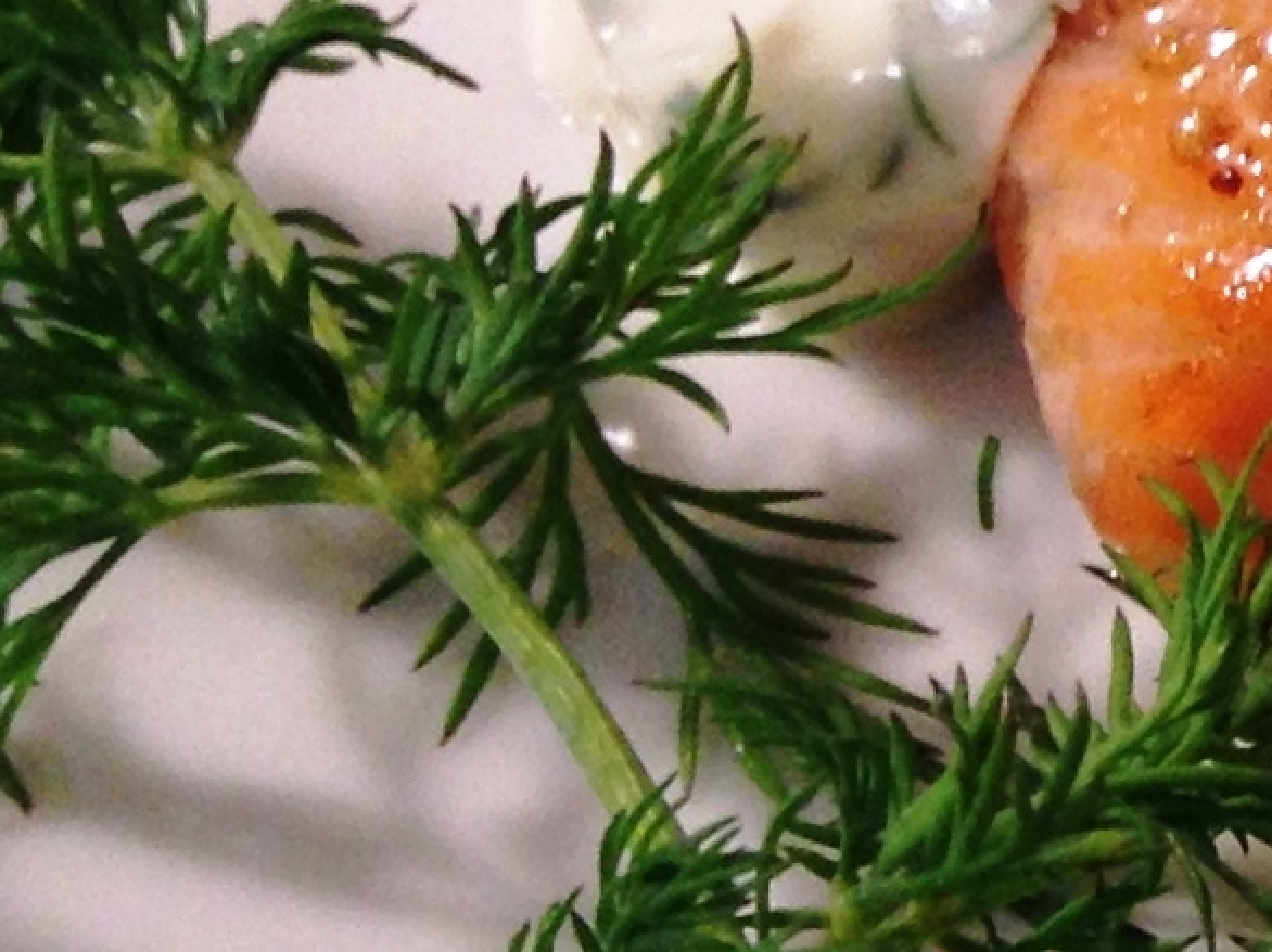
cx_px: 3386
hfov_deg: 8.9
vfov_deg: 7.6
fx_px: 7163
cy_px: 191
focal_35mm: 195
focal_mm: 4.28
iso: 80
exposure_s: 1/20
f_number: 2.4
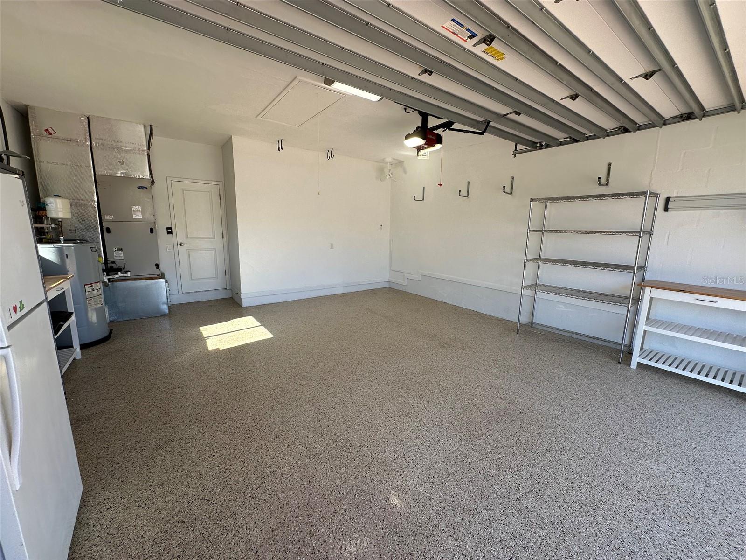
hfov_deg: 102.1
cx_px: 373
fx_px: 302
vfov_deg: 85.7
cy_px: 280
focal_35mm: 14
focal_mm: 2.22
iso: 40
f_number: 2.2
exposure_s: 1/255
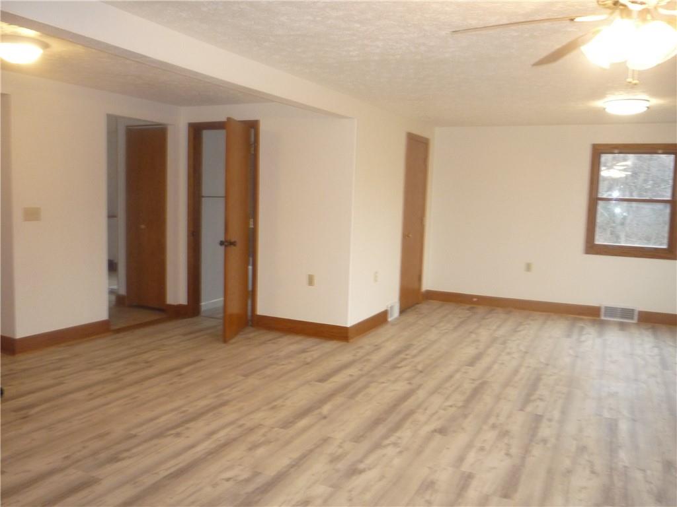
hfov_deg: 60.0
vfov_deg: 46.8
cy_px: 254
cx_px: 338
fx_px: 587
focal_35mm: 30
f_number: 3.3
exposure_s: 1/30
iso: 320
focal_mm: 5.2
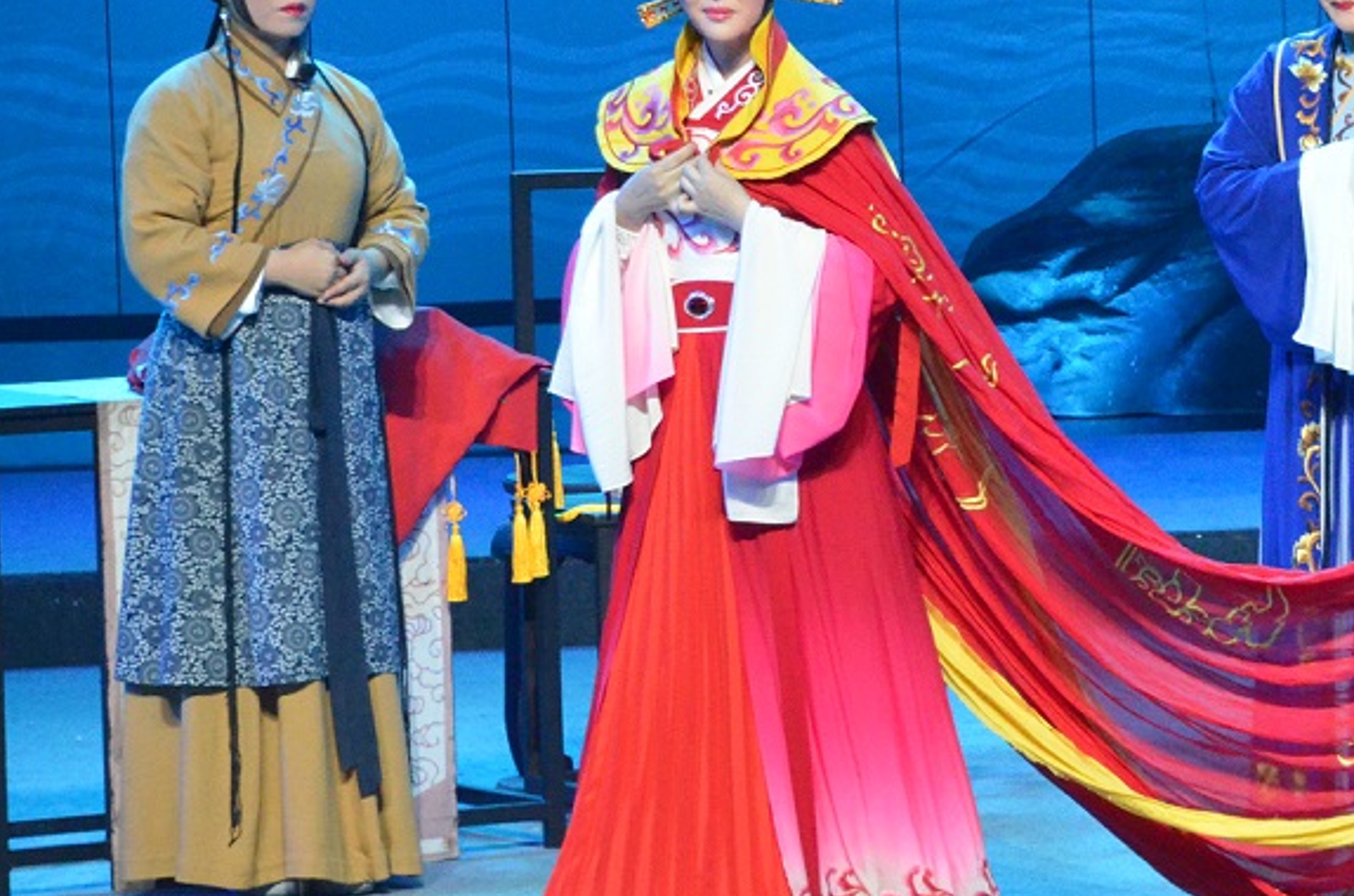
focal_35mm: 420
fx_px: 15758
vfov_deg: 3.3
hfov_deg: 4.9
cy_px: 250
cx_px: 1189
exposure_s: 1/800
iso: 6400
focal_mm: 155
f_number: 7.1
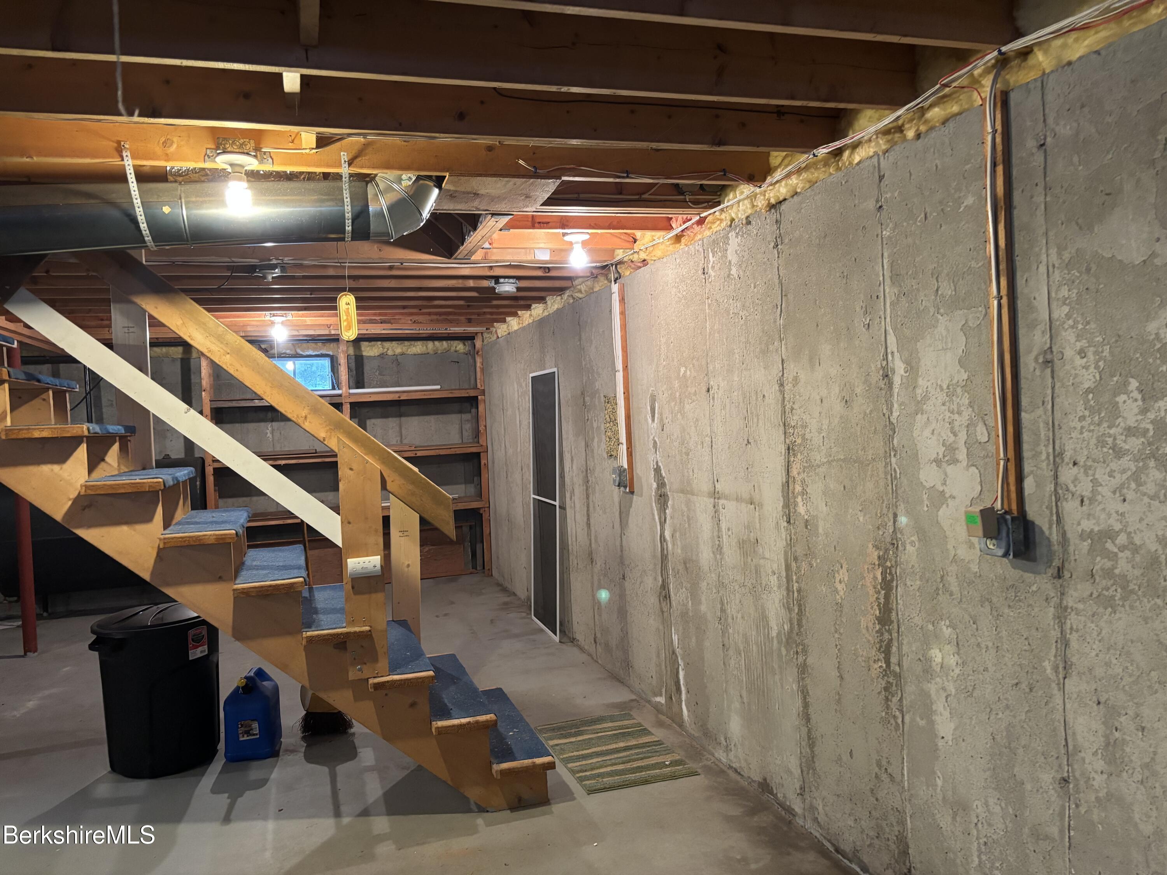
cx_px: 584
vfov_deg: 53.1
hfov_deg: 67.3
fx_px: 877
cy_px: 438
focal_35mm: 26
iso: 400
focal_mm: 5.96
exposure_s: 1/40
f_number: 1.6
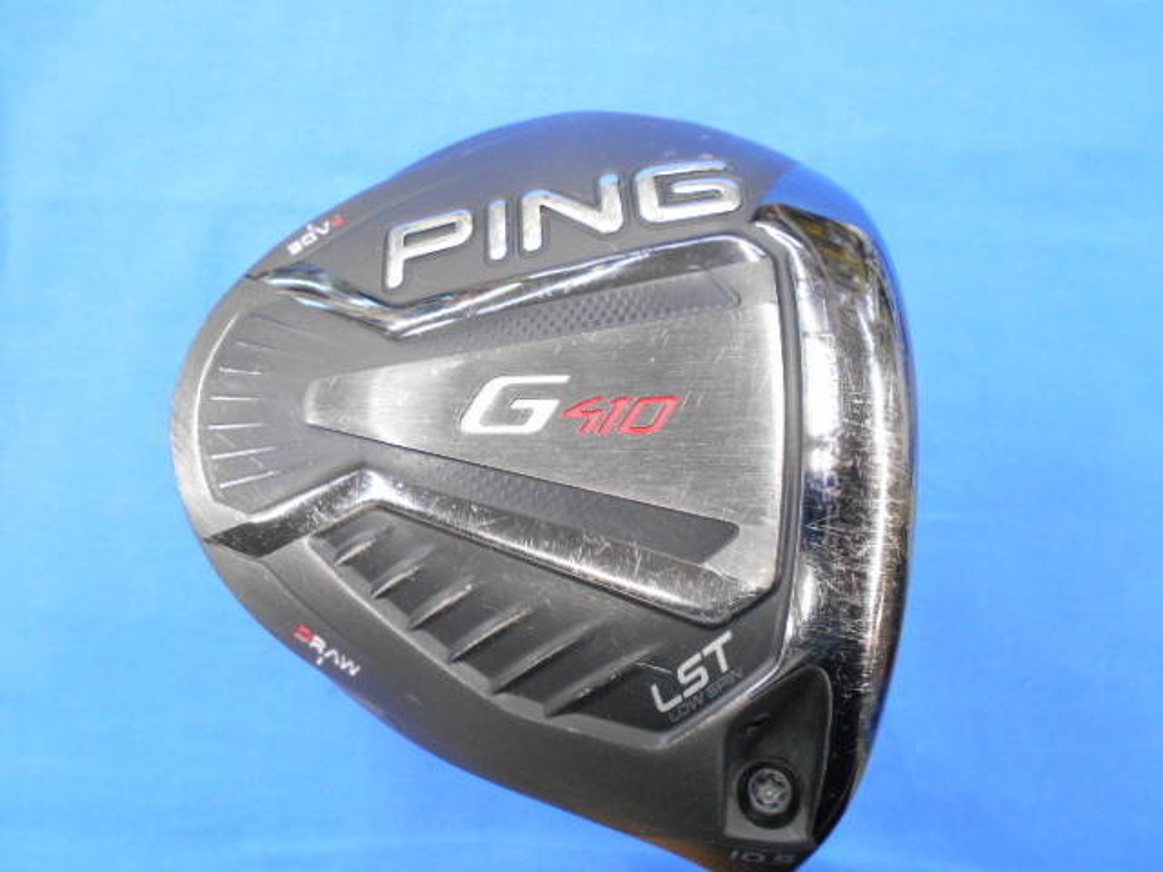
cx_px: 582
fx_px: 874
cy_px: 436
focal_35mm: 26
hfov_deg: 67.3
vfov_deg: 53.1
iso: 400
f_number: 3.2
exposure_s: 1/20
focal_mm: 4.6
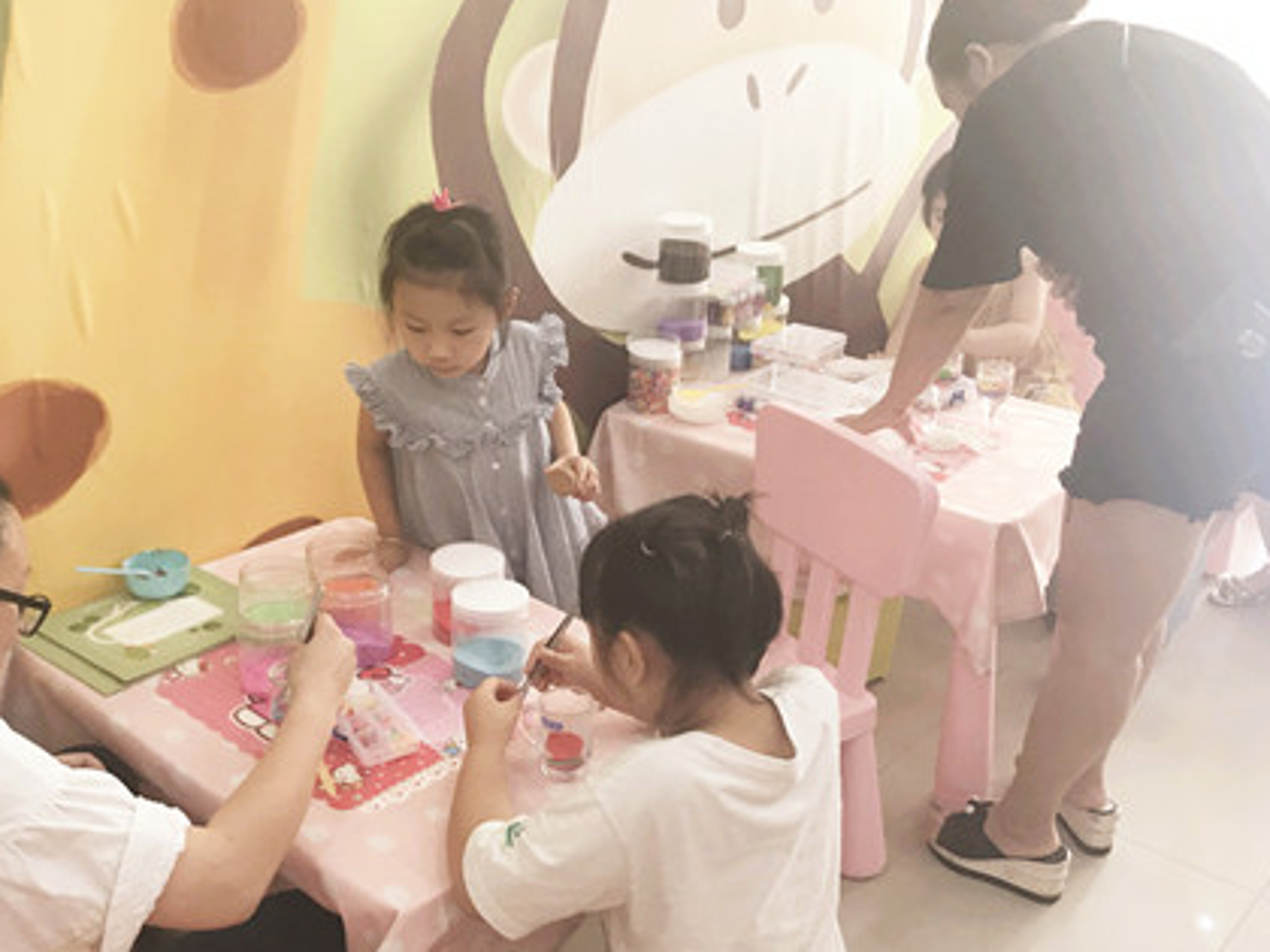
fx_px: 1468
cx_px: 614
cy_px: 574
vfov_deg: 35.8
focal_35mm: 40
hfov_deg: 46.8
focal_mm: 3.99
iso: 40
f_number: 1.8
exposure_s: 1/25
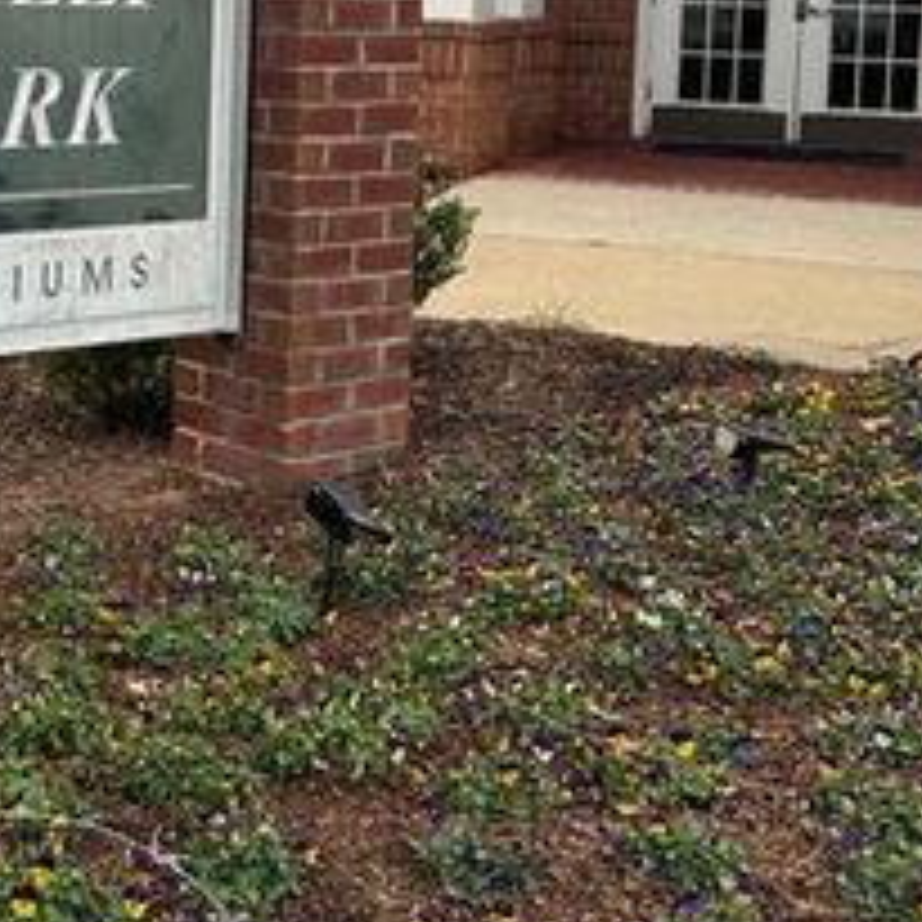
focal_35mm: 69
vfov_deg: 24.4
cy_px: 110
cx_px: 94
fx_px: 2079
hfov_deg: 24.3
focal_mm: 6.76
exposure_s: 1/842
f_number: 1.78
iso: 80
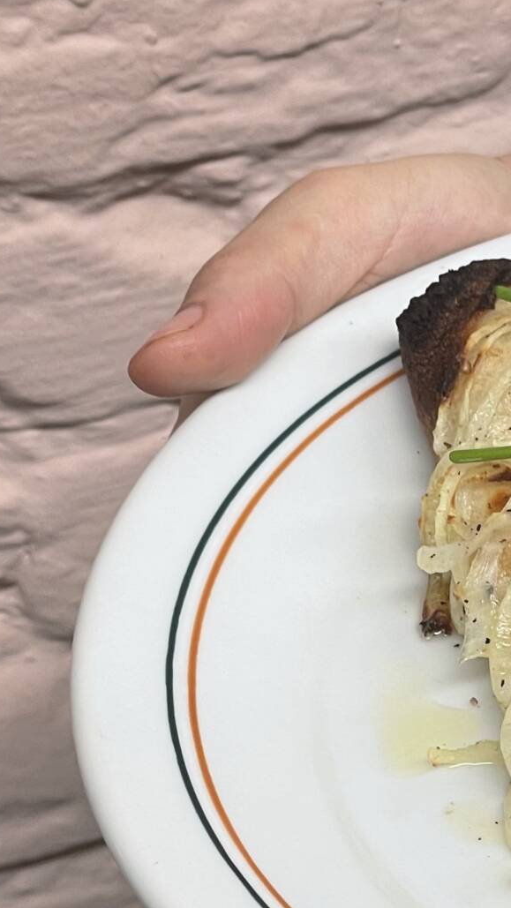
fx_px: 3396
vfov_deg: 15.2
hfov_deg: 8.4
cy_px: 598
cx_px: 822
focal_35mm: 141
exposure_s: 1/189
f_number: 2
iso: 25
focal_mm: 6
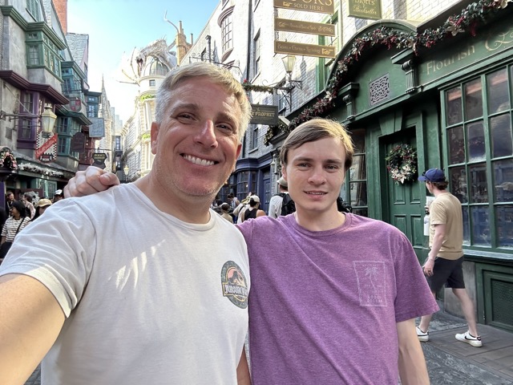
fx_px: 341
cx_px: 256
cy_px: 192
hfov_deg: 73.9
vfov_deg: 58.9
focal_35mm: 23
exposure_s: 1/121
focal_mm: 2.69
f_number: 1.9
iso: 50
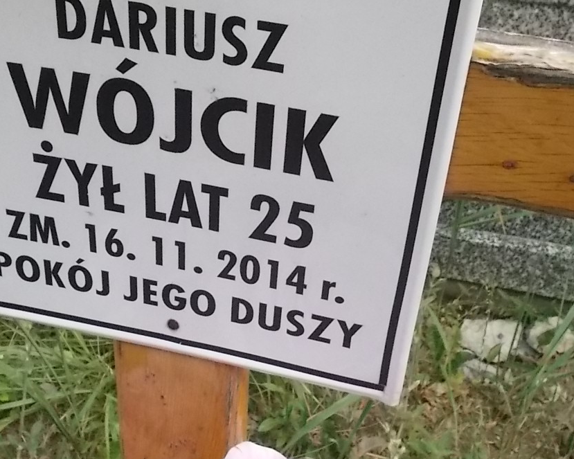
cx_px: 264
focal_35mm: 49
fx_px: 832
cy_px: 114
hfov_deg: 38.0
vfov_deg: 30.3
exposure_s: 1/250
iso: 400
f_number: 8
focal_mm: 4.6
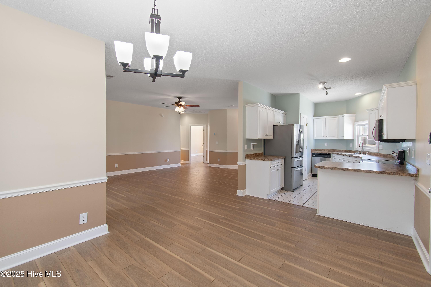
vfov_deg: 77.3
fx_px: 180
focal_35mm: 15
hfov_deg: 100.4
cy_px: 144
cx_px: 216
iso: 100
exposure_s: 1/15
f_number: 4.5
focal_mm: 10
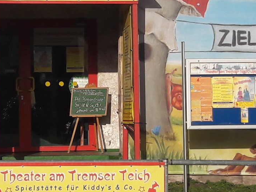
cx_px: 62
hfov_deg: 35.9
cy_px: 98
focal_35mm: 52
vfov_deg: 28.0
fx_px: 384
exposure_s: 1/2538
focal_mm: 3.7
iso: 40
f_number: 1.9
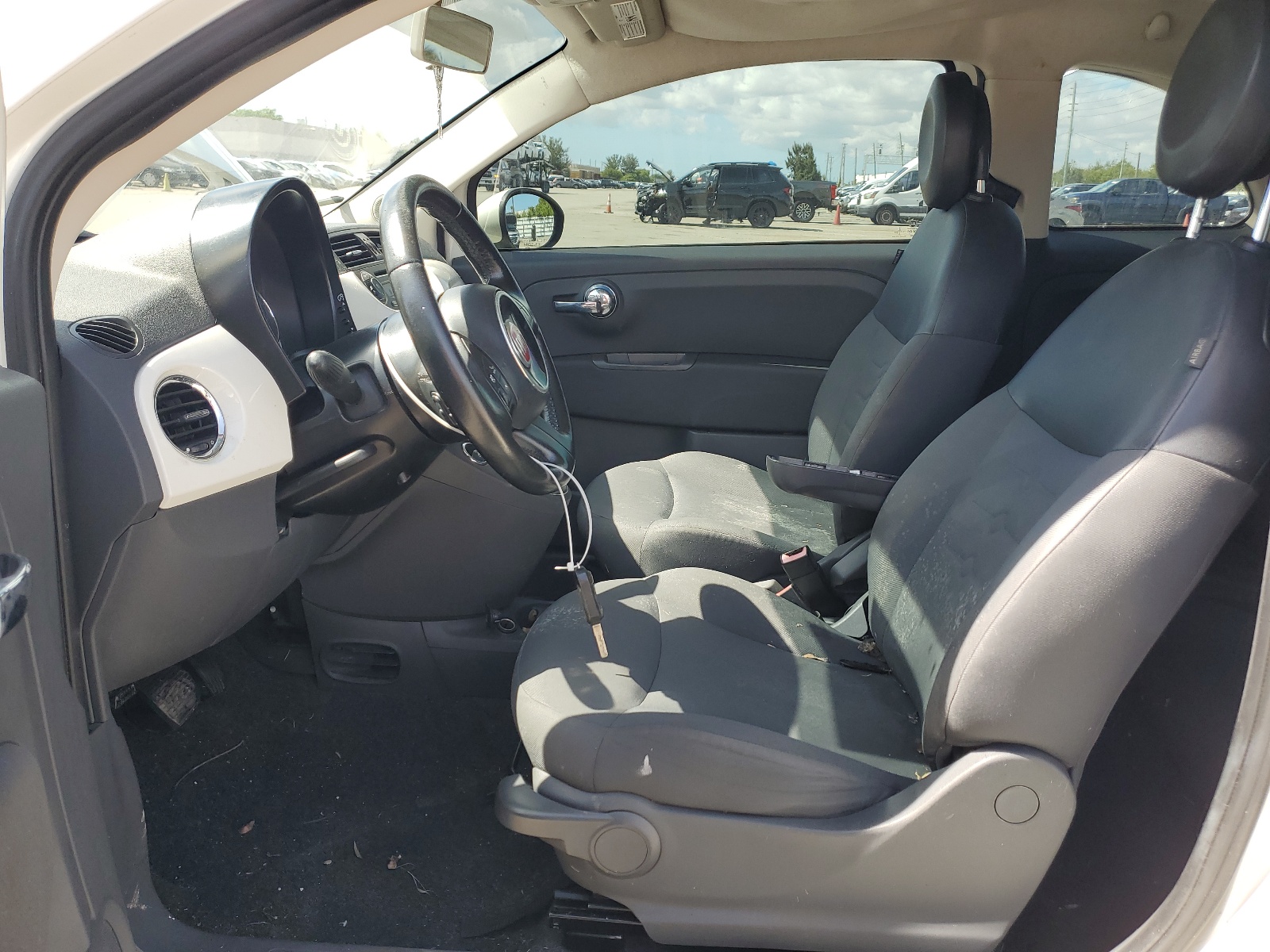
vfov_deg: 53.1
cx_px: 635
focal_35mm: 26
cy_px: 476
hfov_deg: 67.3
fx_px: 954
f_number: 1.5
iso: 50
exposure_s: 1/500
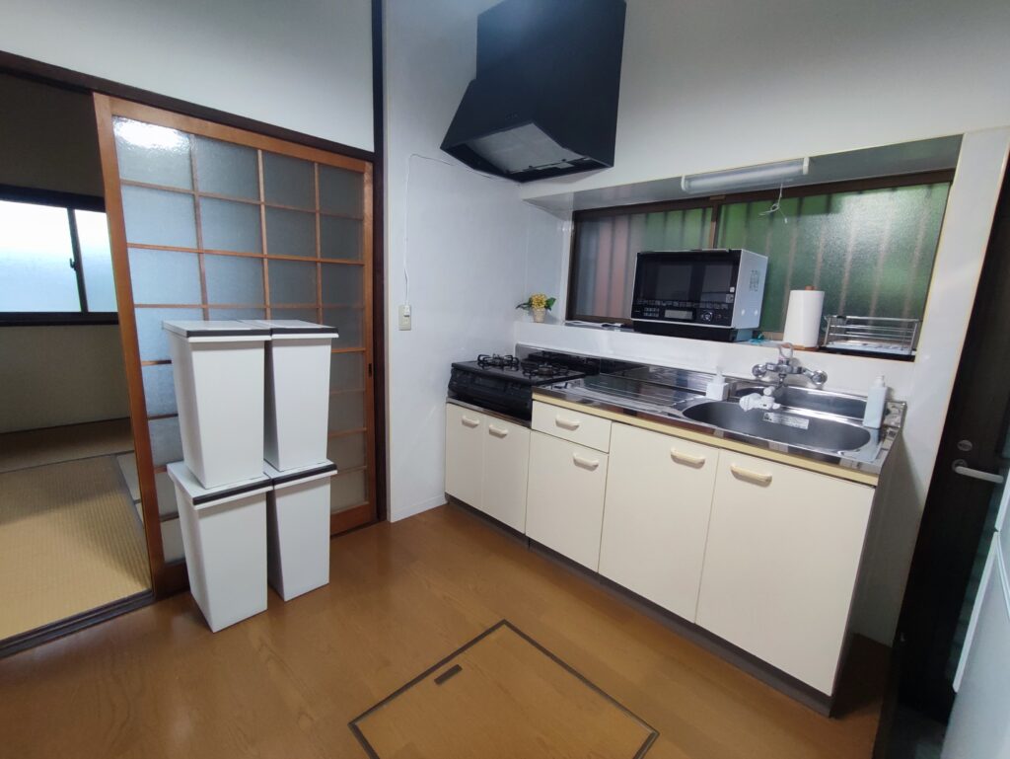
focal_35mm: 16
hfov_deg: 94.5
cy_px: 380
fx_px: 467
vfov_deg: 78.2
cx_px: 505
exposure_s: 1/33
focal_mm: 1.65
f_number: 2.2
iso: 342
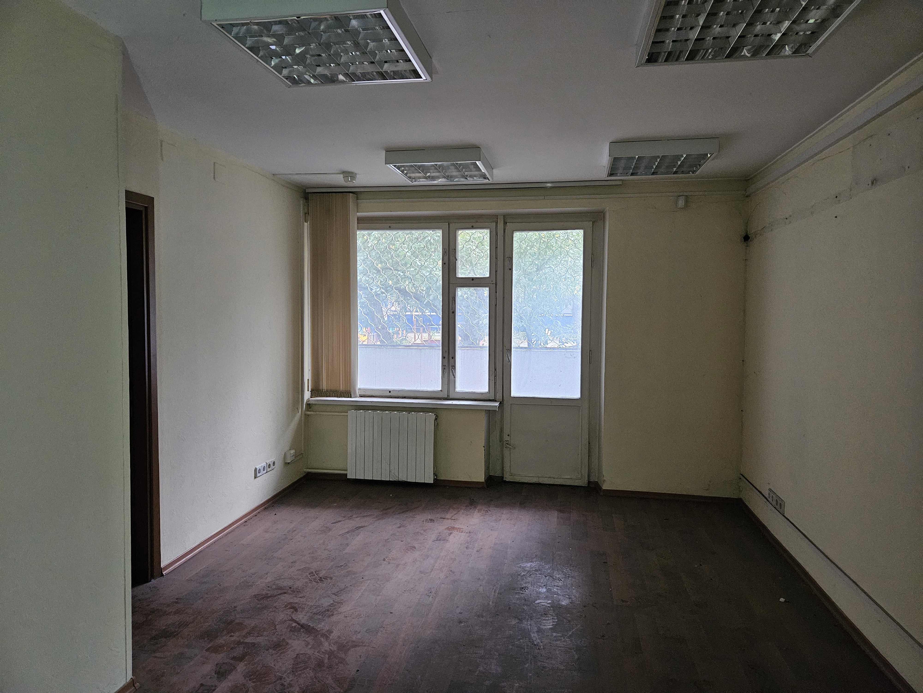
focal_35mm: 23
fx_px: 613
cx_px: 462
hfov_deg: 73.9
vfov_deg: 58.9
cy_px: 346
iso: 800
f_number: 1.8
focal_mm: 5.4
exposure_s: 1/100
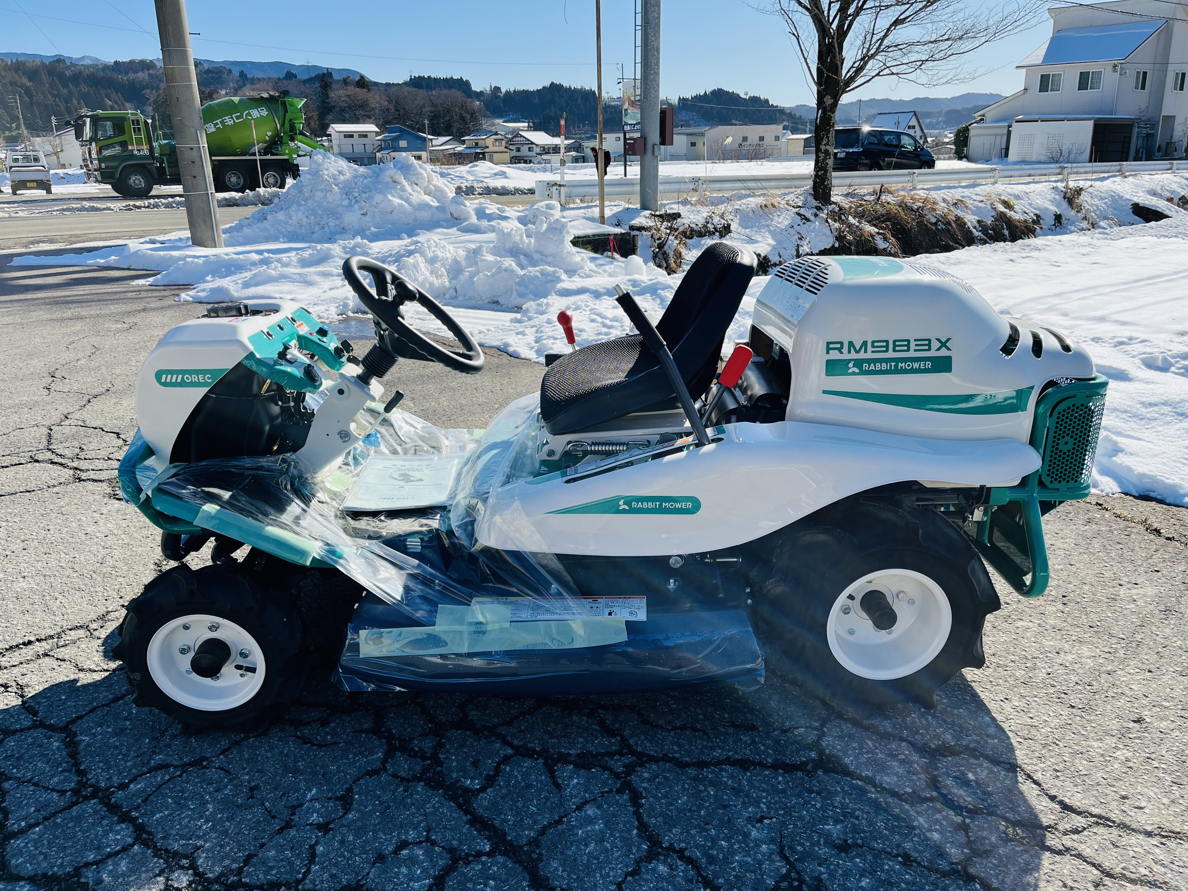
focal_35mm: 26
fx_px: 892
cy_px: 446
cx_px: 594
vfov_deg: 53.1
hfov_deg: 67.3
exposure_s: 1/2899
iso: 50
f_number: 1.6
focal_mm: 5.1
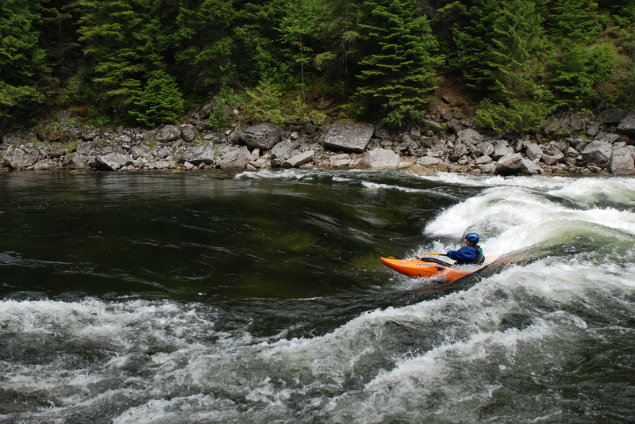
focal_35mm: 33
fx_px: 583
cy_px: 212
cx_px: 318
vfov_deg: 40.0
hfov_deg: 57.2
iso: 200
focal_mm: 22
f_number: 4.5
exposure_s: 1/500
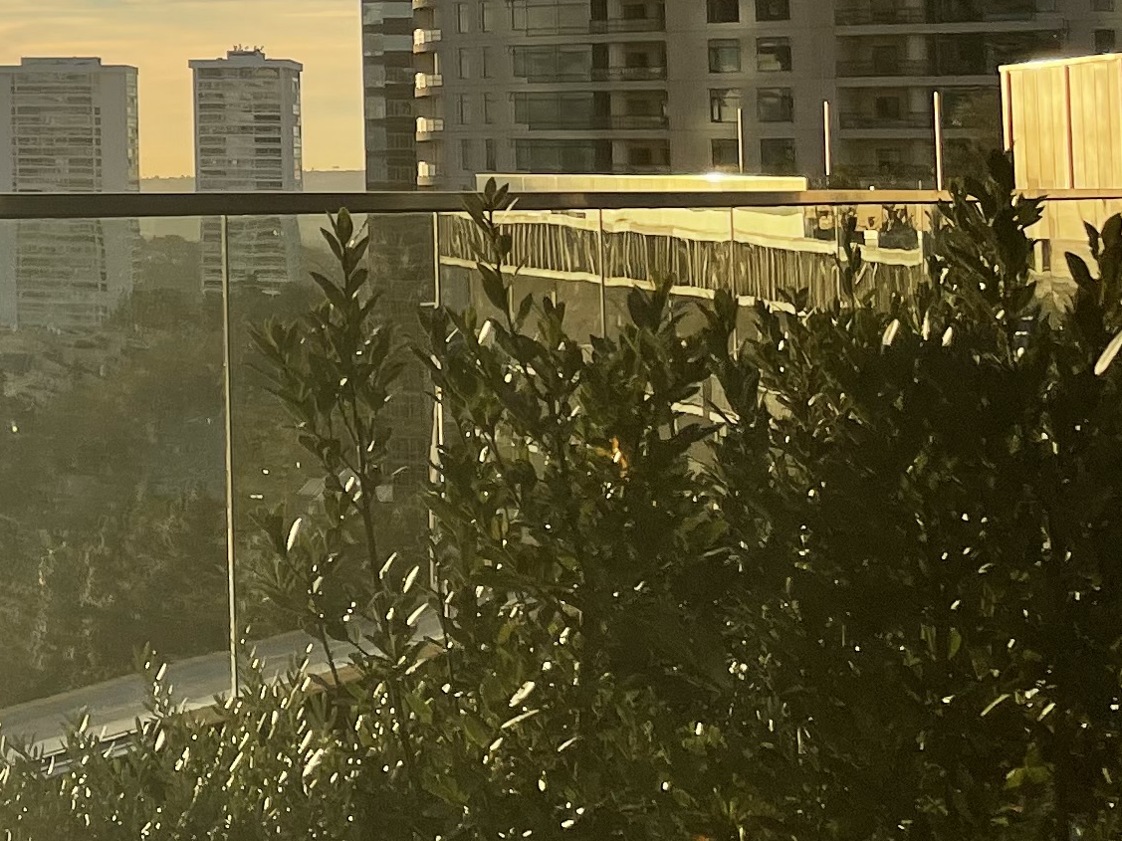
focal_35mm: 93
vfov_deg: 15.5
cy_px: -68
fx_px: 3014
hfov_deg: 17.9
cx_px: -743
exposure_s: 1/5618
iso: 32
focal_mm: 5.1
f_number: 1.6
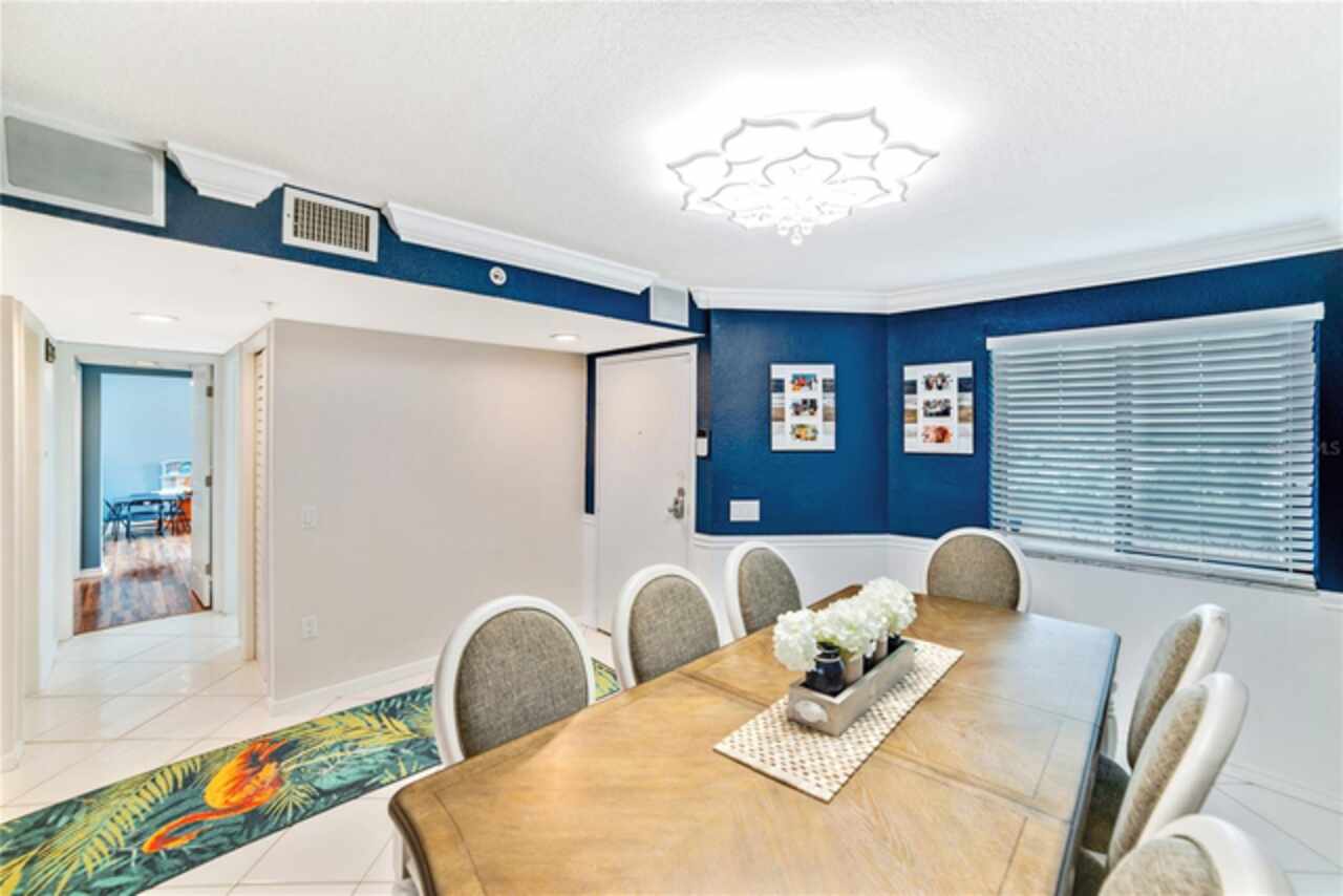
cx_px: 672
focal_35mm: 14
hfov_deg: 104.2
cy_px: 448
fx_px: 522
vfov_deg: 81.2
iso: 100
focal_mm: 14
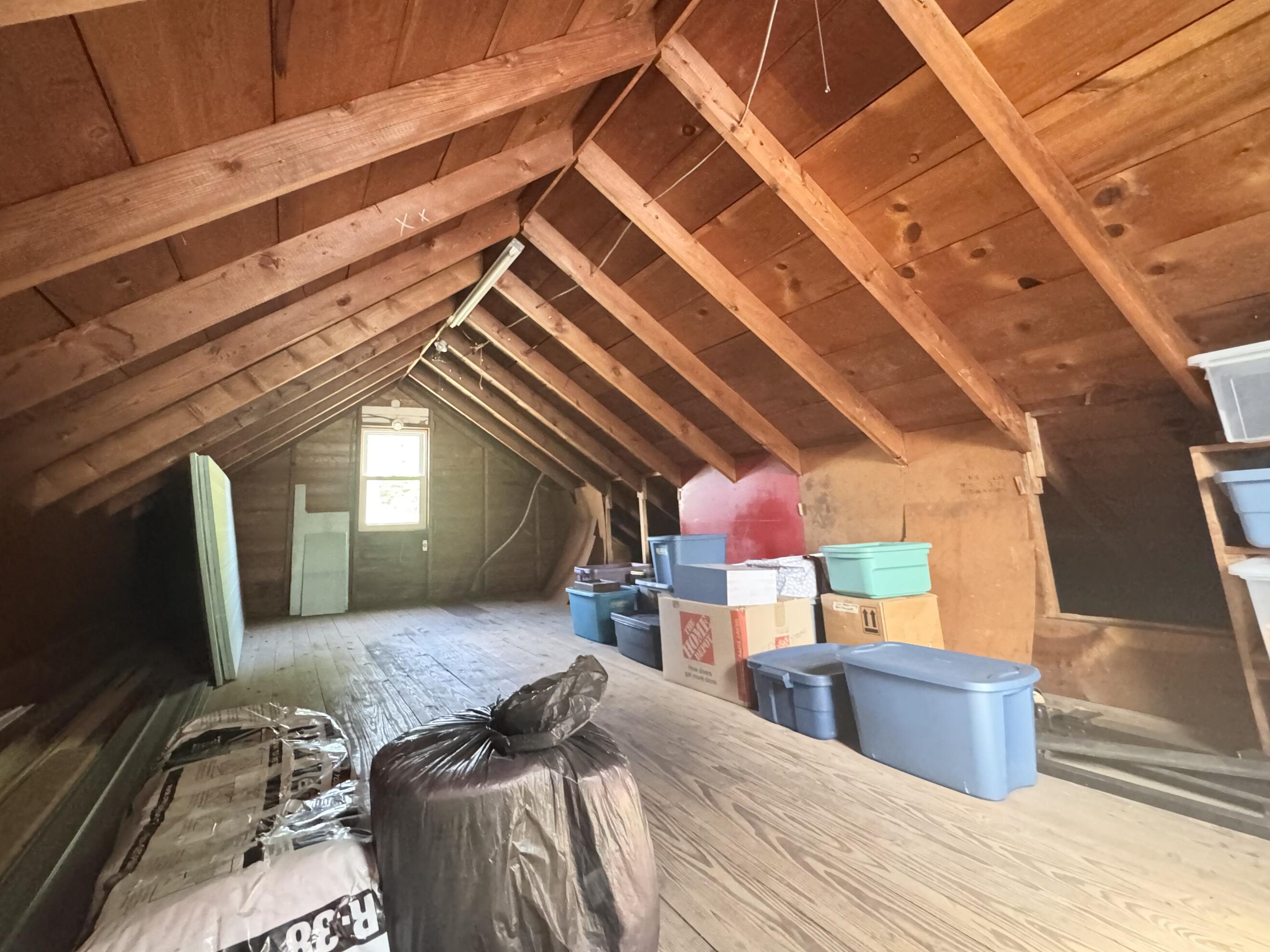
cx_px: 566
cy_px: 416
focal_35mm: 16
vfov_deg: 77.8
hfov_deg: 94.1
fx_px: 587
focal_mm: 2.22
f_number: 2.2
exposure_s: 1/60
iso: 1250
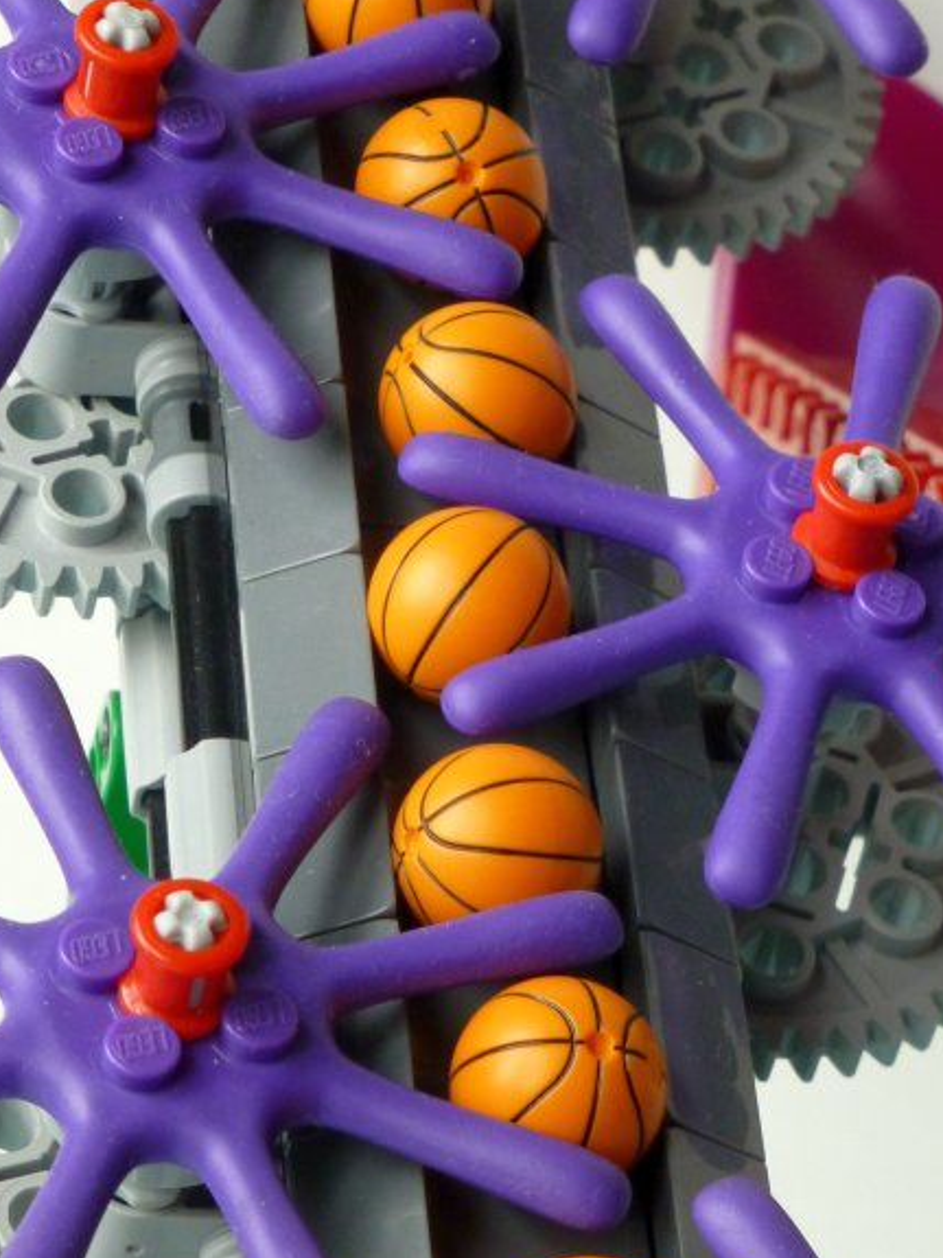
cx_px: 527
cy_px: 514
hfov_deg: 8.2
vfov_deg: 10.9
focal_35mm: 182
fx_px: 6613
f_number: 5.3
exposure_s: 1/20
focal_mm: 19.4
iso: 400
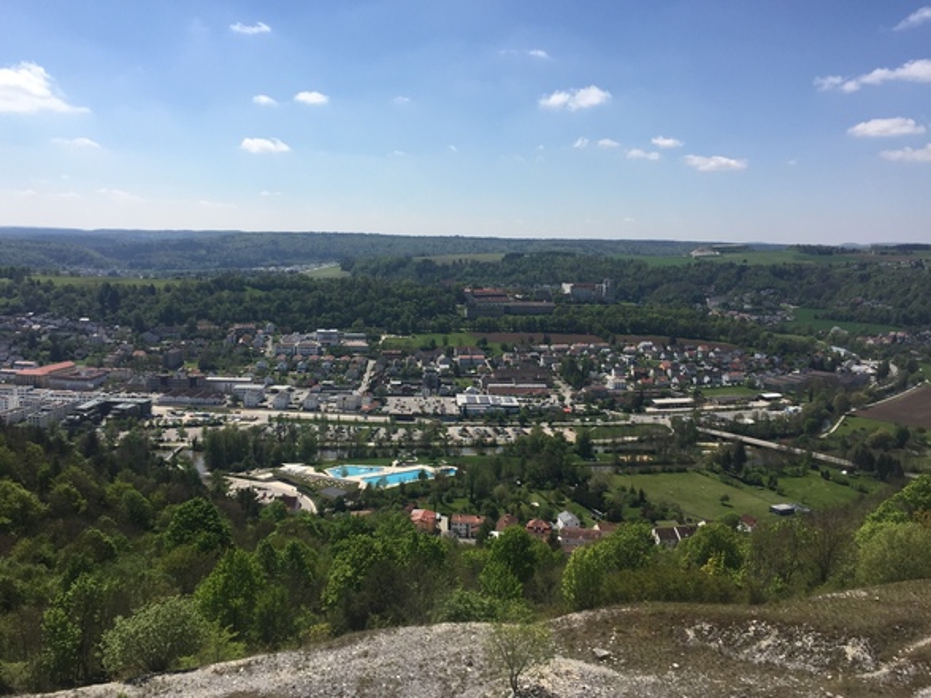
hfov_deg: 61.7
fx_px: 780
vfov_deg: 48.2
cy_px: 349
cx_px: 466
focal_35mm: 29
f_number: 2.2
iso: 32
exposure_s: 1/2475
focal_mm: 4.15
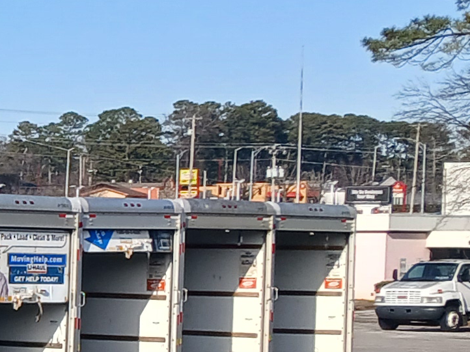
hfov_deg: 11.8
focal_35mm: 147
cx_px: -503
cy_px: 362
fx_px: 1995
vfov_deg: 10.0
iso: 20
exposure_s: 1/558
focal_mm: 3.98
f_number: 1.8
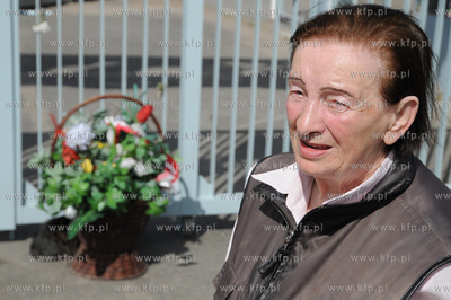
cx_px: 226
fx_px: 864
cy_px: 150
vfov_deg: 19.7
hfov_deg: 29.3
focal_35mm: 69
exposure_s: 1/2500
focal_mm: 46
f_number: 6.3
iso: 400
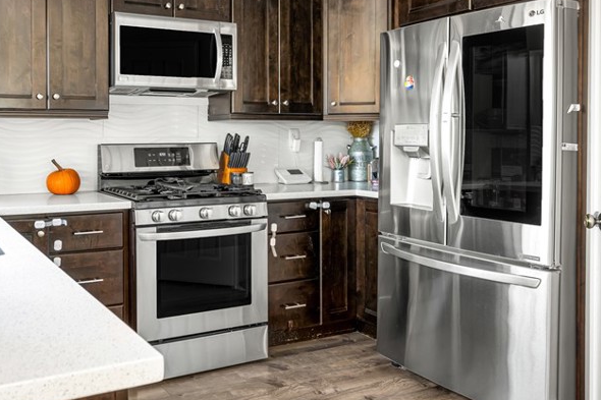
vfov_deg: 39.5
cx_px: 184
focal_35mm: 33
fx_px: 551
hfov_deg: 55.6
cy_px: 136
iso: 80
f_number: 6.3
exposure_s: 1/1.67
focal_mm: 19
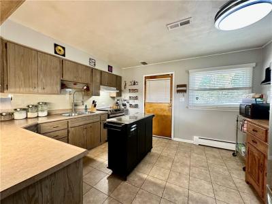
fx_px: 110
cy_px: 102
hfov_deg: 102.1
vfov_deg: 85.7
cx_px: 136
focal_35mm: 14
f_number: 2.2
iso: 400
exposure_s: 1/60
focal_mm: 2.22
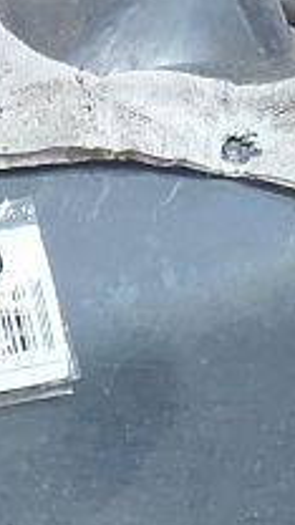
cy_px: 1010
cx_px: -173
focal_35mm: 174
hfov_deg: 6.9
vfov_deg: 11.3
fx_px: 2420
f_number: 1.8
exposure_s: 1/25
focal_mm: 5.23
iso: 250
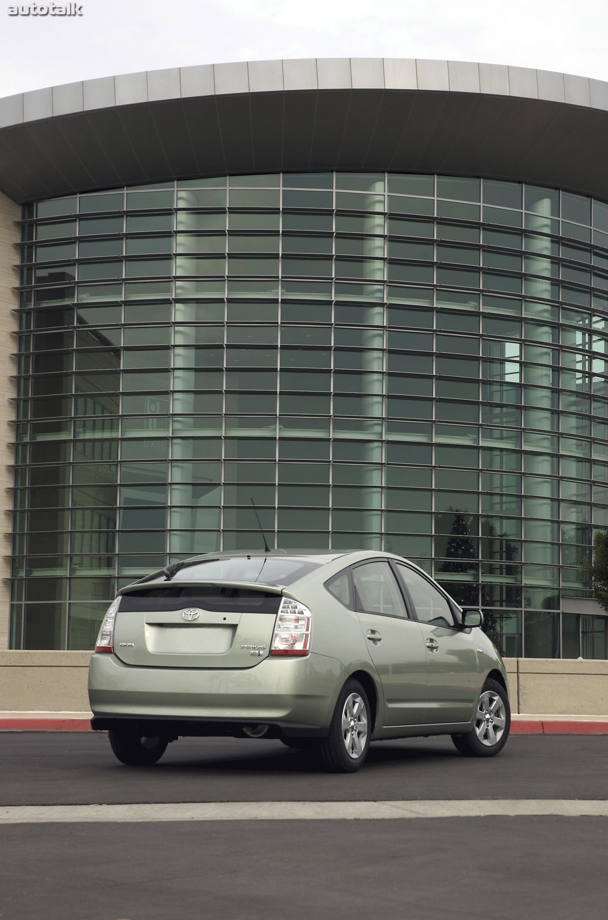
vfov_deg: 27.1
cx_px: 304
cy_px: 460
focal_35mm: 75
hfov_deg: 18.1
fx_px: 1912
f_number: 8
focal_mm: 50
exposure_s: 1/160
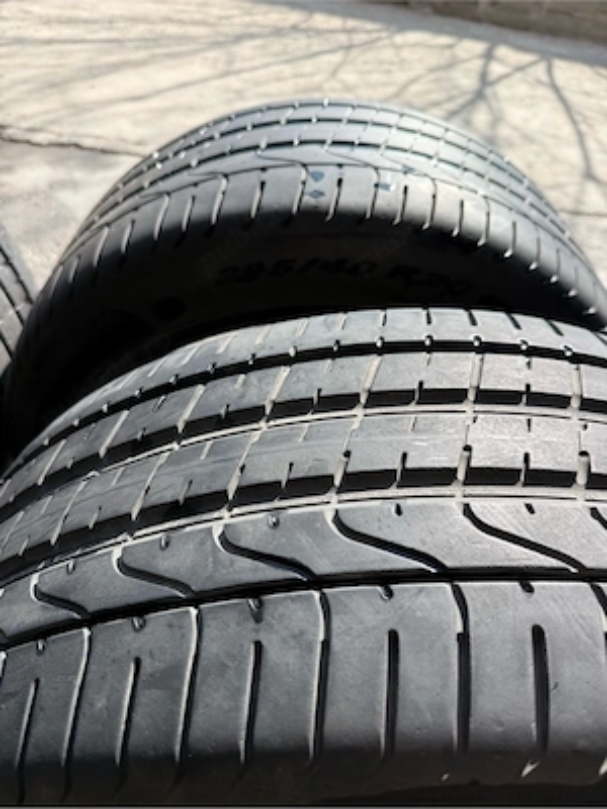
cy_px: 404
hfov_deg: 56.8
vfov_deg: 71.6
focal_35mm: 24
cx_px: 304
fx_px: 561
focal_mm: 6.76
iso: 80
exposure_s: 1/1464
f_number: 1.78
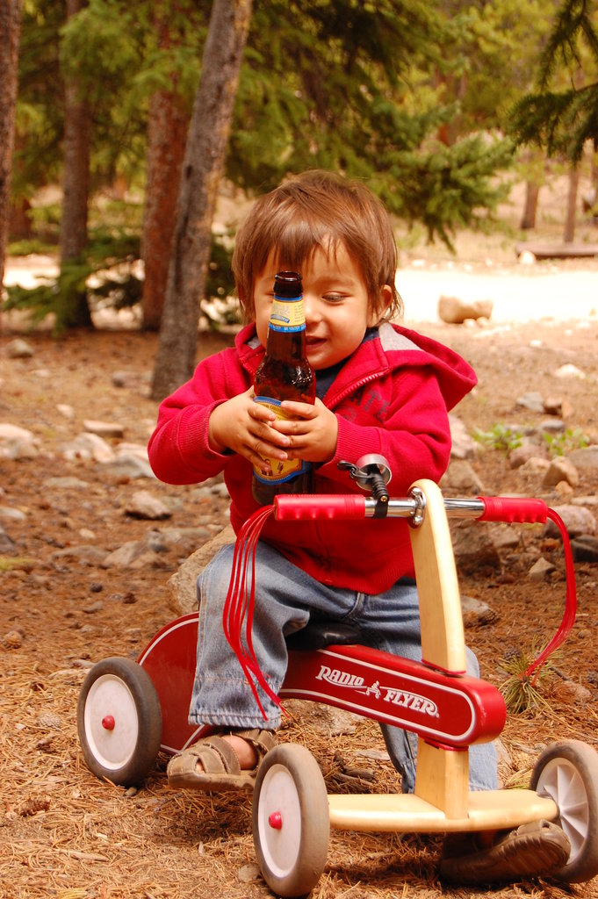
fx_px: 2059
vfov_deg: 24.6
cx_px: 299
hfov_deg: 16.5
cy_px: 450
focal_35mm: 82
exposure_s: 1/200
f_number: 7.1
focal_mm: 55
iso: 400
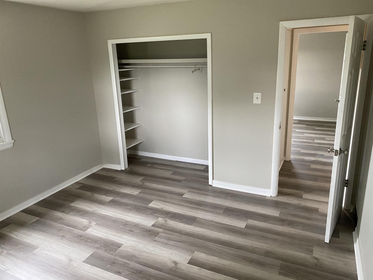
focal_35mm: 26
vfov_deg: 53.1
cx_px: 186
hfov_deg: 67.3
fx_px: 280
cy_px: 140
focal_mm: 4.25
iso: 400
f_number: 1.8
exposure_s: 1/60
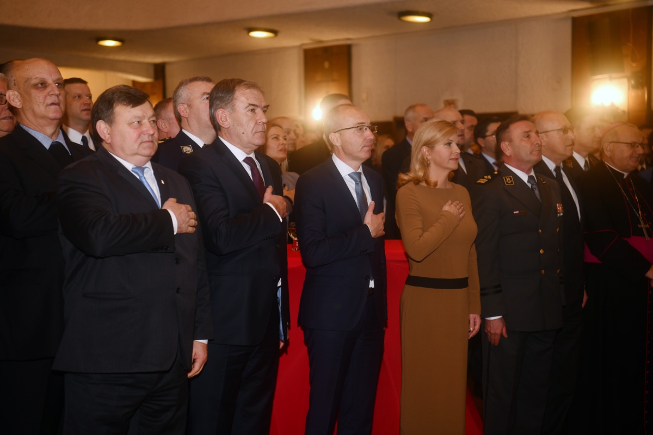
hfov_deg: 31.0
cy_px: 218
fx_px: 1179
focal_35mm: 65
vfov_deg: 20.9
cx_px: 326
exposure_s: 1/100
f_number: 3.5
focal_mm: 65
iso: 320
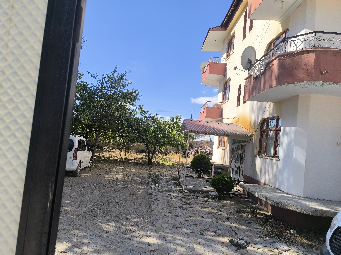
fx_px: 227
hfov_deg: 73.9
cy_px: 128
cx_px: 170
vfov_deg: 58.9
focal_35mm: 23
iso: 50
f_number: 1.65
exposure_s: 1/860
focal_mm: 6.14
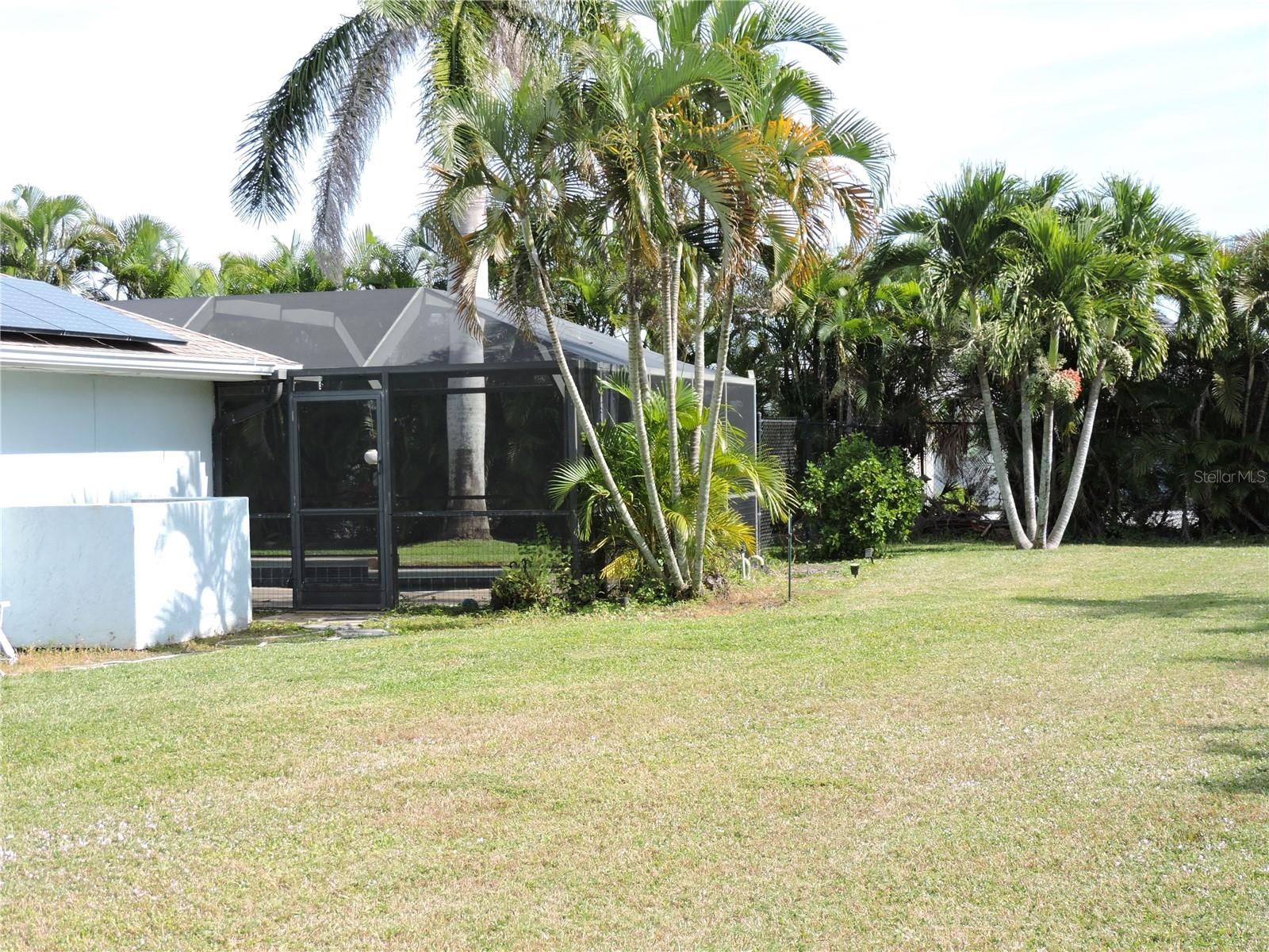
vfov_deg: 24.4
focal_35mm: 60
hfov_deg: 32.2
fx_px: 2200
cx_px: 634
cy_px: 476
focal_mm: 10.7
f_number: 3.7
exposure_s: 1/320
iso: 100
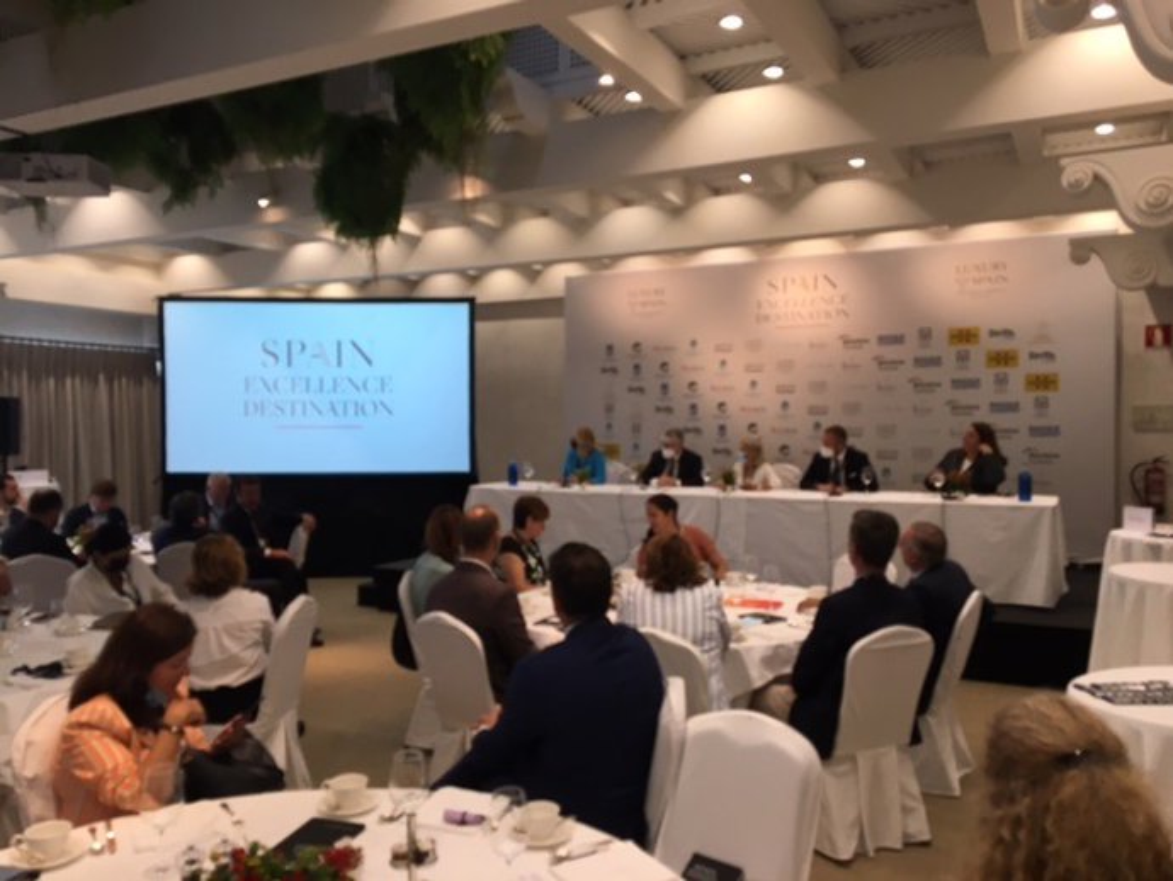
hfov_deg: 61.6
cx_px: 586
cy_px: 440
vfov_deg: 48.3
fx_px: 983
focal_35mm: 29
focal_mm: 4.15
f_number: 2.2
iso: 25
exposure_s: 1/33
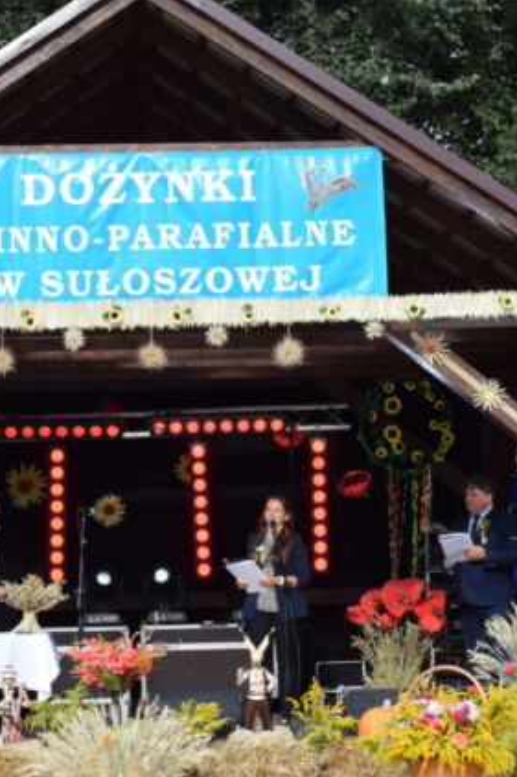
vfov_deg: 22.4
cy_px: 391
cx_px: 197
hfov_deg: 15.0
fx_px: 1962
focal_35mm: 91
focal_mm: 40
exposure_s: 1/250
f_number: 8
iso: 320
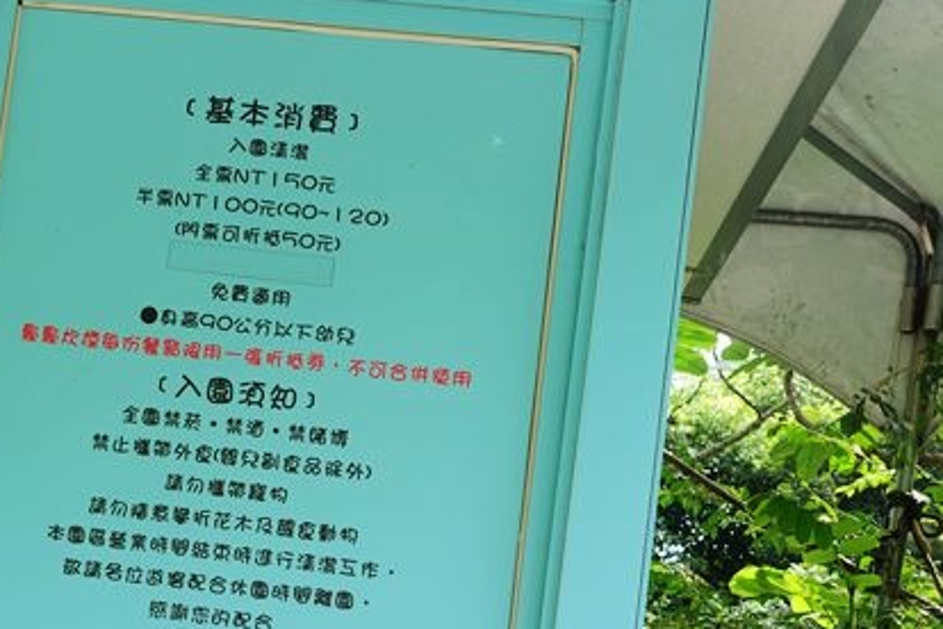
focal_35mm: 69
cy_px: 434
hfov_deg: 28.8
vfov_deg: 19.7
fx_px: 1807
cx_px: 235
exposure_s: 1/125
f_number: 4
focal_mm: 16.17
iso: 125
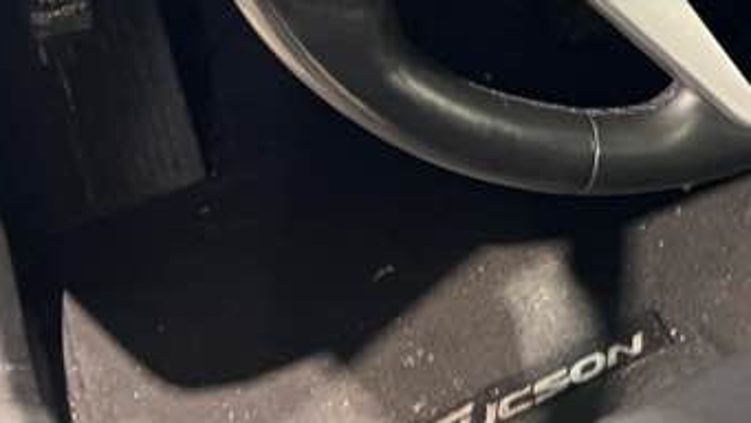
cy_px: -274
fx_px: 1534
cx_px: 925
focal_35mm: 77
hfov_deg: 24.6
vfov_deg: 14.3
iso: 500
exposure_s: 1/40
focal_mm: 5.7
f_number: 1.5
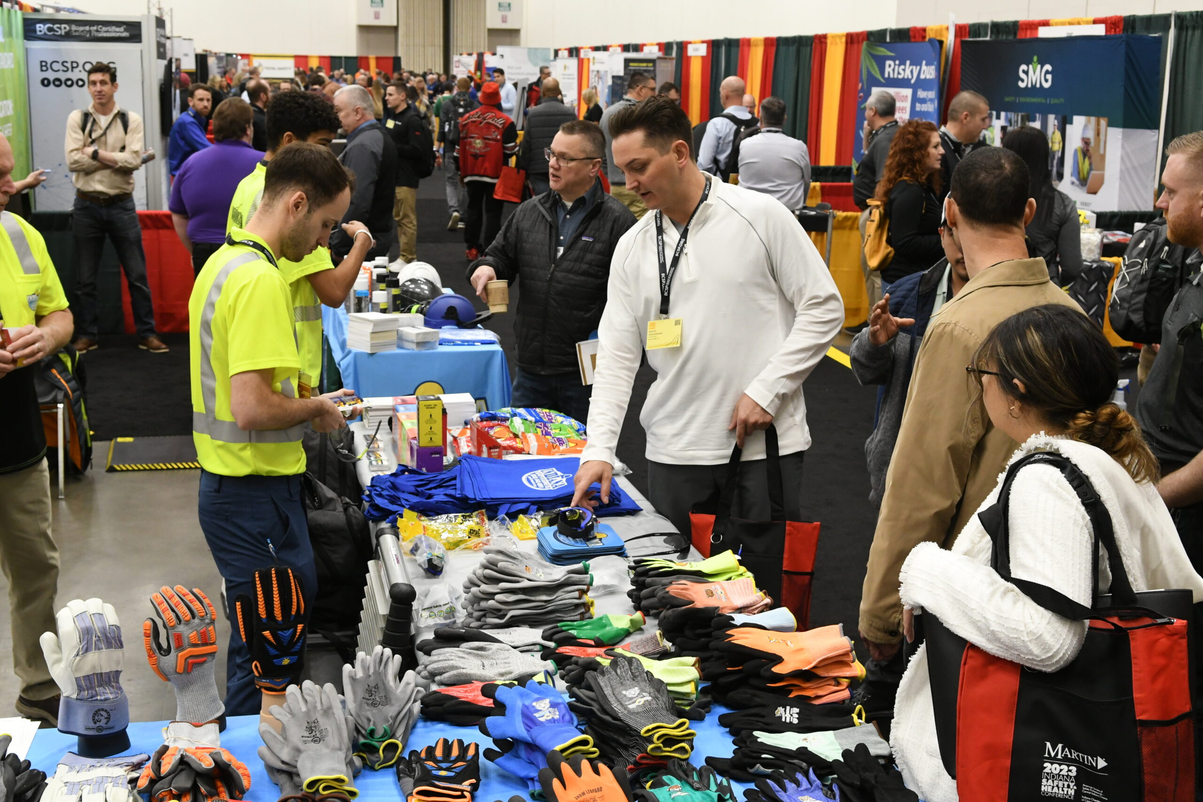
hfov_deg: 42.3
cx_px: 602
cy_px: 401
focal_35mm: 46
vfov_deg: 28.9
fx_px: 1554
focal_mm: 31
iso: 2000
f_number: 7.1
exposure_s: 1/125
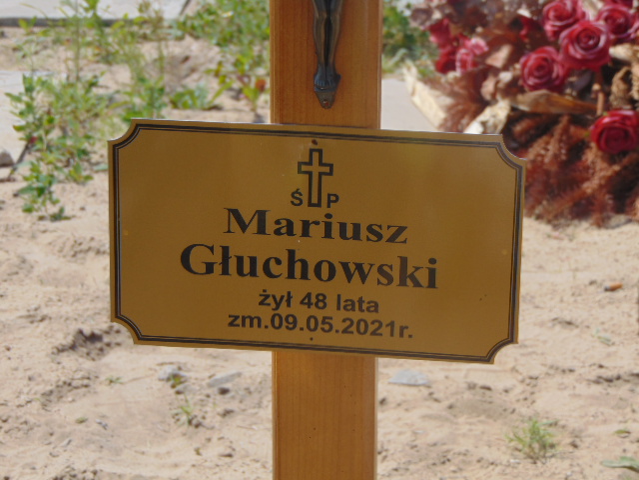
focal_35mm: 133
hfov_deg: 14.8
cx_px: 320
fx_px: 2455
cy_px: 240
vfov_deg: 11.1
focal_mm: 23.9
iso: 80
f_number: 4
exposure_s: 1/1000
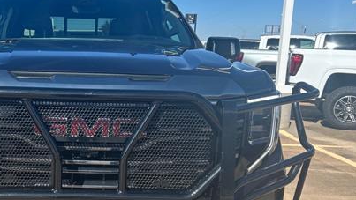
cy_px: 130
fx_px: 425
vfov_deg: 26.4
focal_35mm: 45
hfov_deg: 43.6
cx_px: 78
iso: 50
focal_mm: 5.7
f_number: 1.5
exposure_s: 1/2513
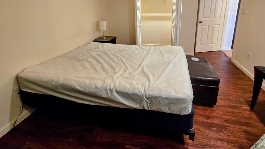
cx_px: 146
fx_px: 112
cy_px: 38
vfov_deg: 63.4
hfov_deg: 99.0
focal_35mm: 16
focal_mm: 2.2
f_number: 2.2
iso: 250
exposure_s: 1/60
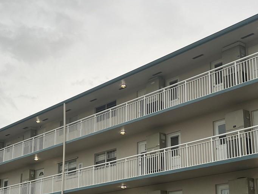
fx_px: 454
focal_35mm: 61
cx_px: 109
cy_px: 156
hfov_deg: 31.6
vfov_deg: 23.6
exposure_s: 1/408
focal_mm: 5.7
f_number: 1.5
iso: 50
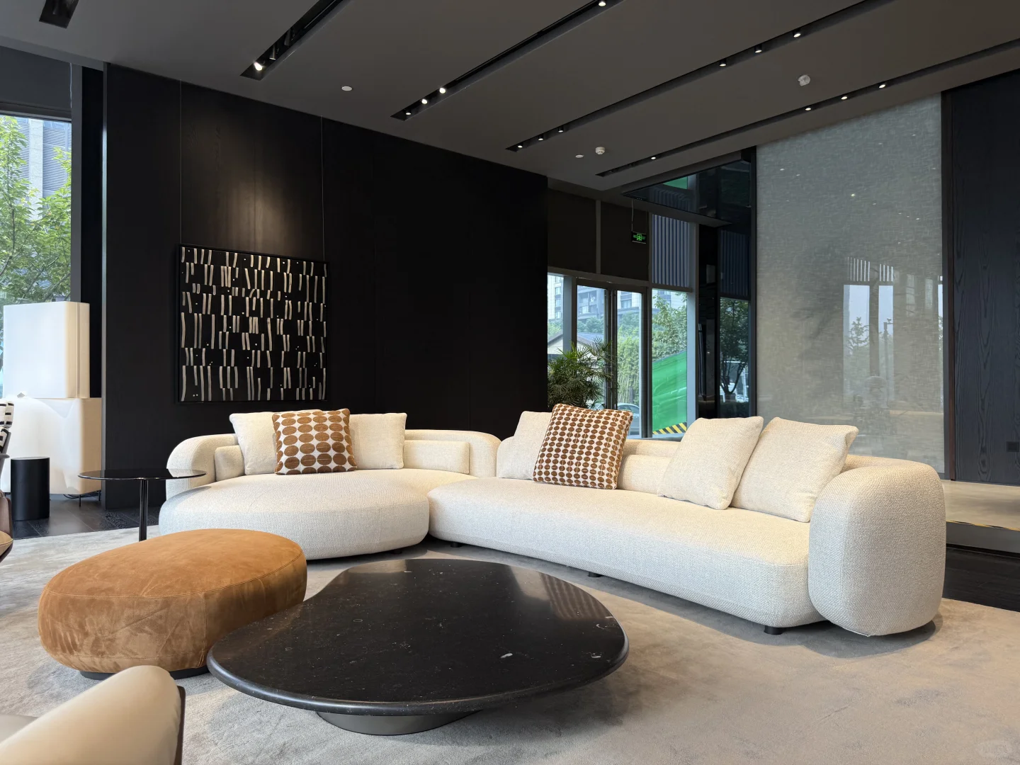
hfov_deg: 71.6
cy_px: 382
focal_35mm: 24
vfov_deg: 56.8
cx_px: 510
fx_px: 707
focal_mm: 6.76
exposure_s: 1/164
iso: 64
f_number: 1.78
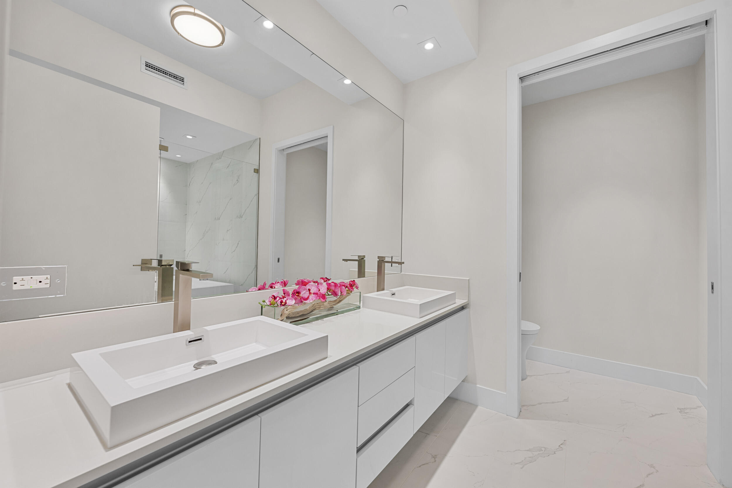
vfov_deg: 81.2
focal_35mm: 14
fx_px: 285
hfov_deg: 104.3
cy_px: 244
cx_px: 366
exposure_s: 1/8
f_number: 8
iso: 125
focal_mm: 14
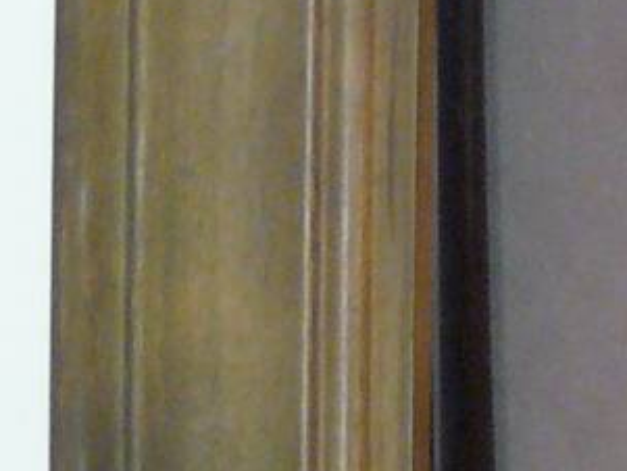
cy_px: 542
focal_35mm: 245
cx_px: 1598
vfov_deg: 6.0
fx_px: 4439
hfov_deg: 7.5
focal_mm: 6
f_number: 2.8
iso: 200
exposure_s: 1/5
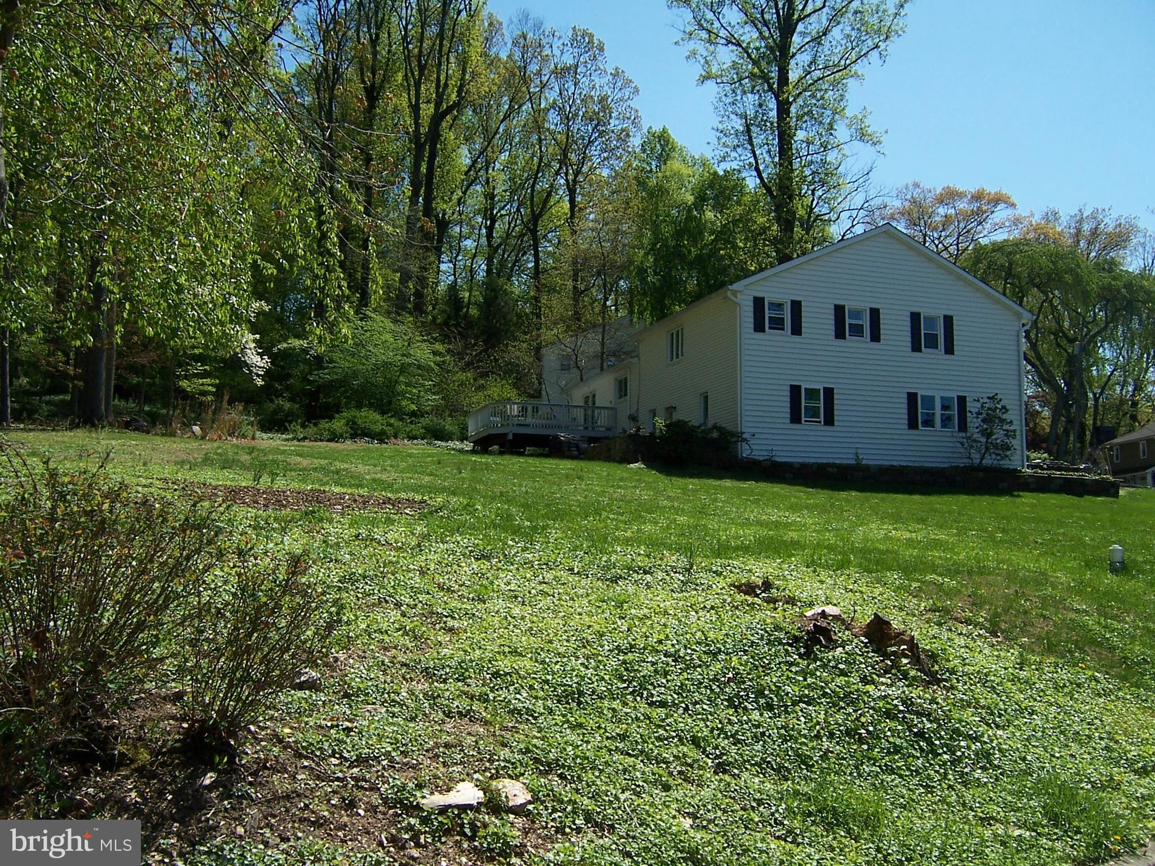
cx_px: 578
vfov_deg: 42.9
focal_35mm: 33
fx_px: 1101
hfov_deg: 55.4
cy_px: 433
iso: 80
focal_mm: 5.5
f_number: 4
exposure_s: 1/750
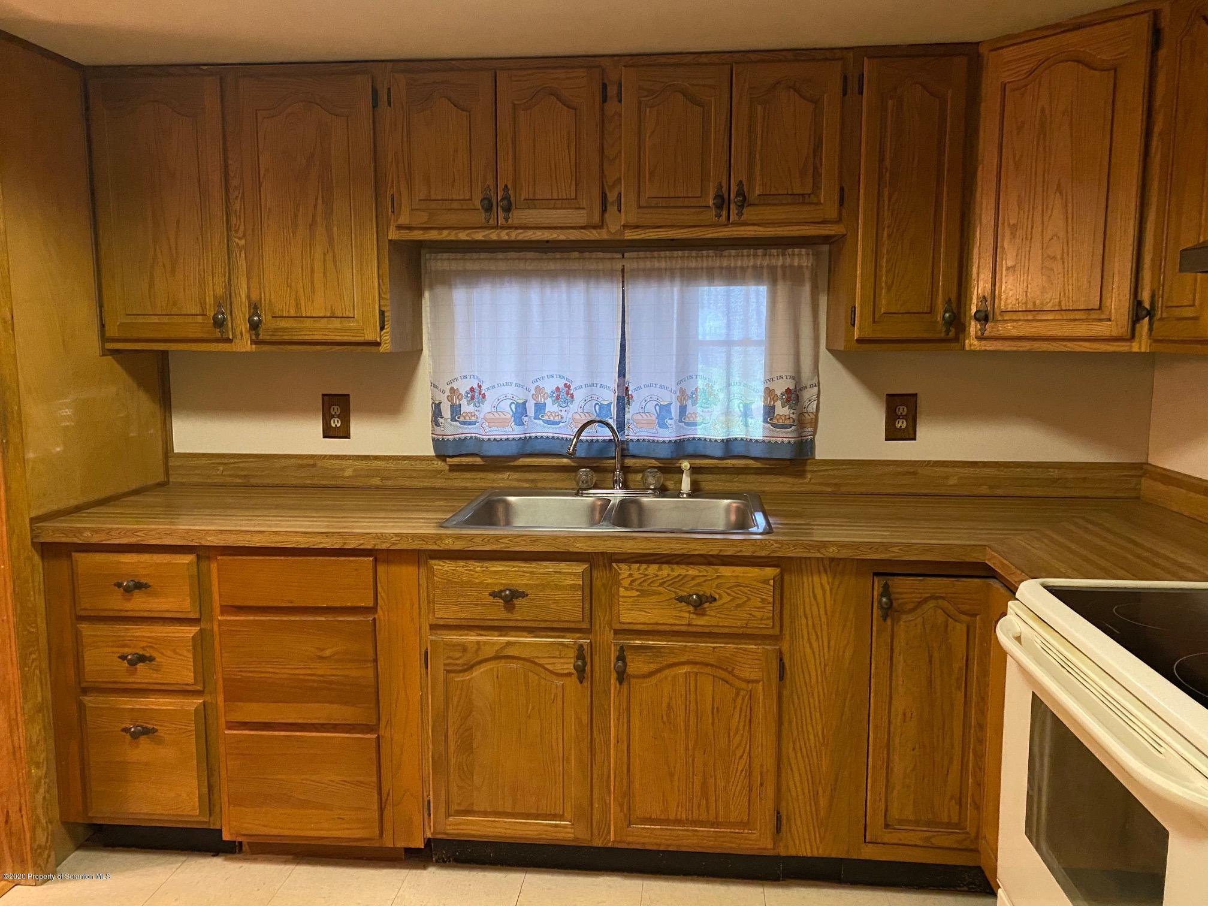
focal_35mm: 26
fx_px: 907
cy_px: 453
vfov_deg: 53.1
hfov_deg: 67.3
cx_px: 604
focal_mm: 4.25
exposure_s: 1/30
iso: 640
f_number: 1.8
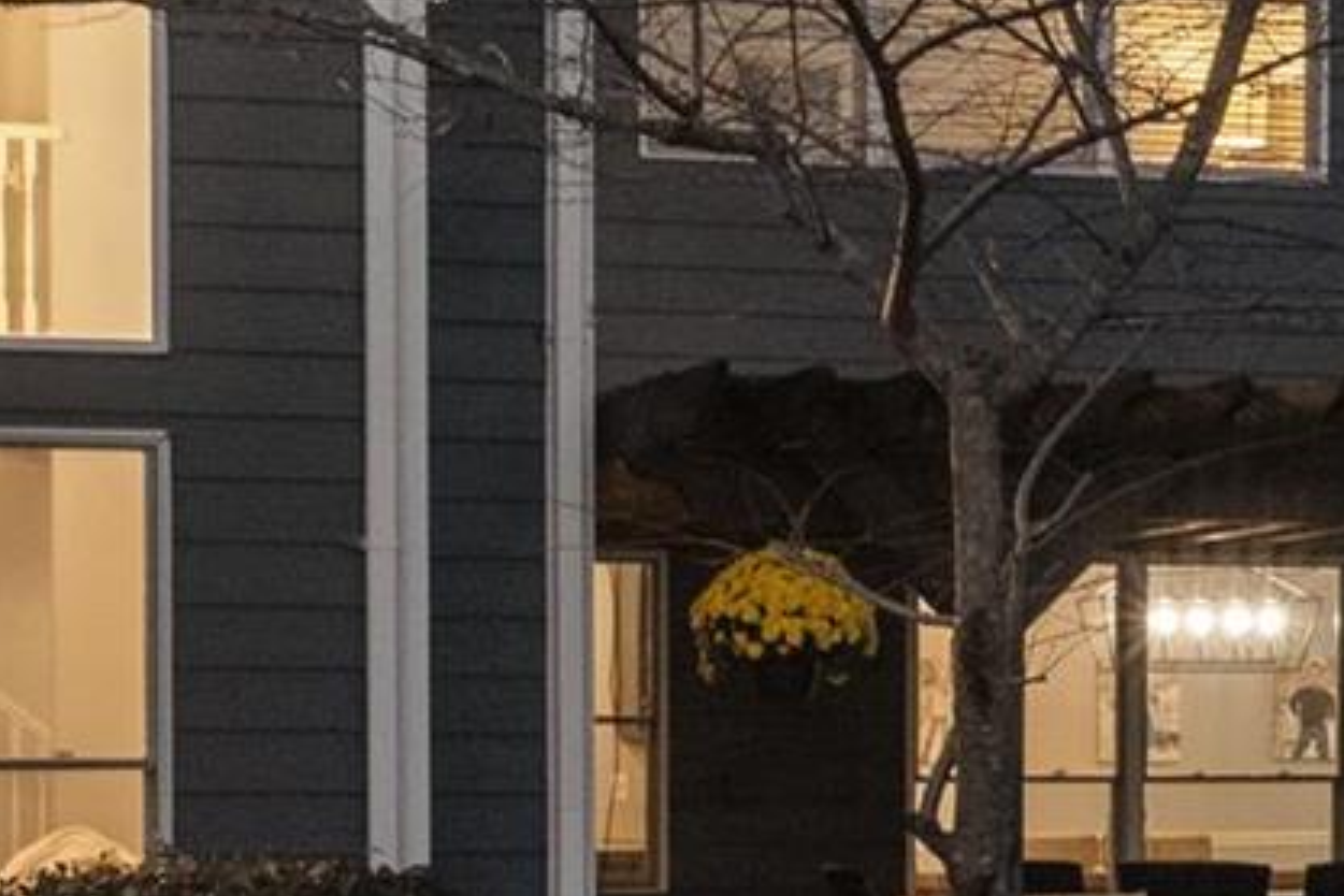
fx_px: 4293
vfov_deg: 11.9
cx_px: 1018
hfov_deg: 17.7
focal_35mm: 115
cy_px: 567
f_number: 8
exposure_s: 1/2
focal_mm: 15
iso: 400
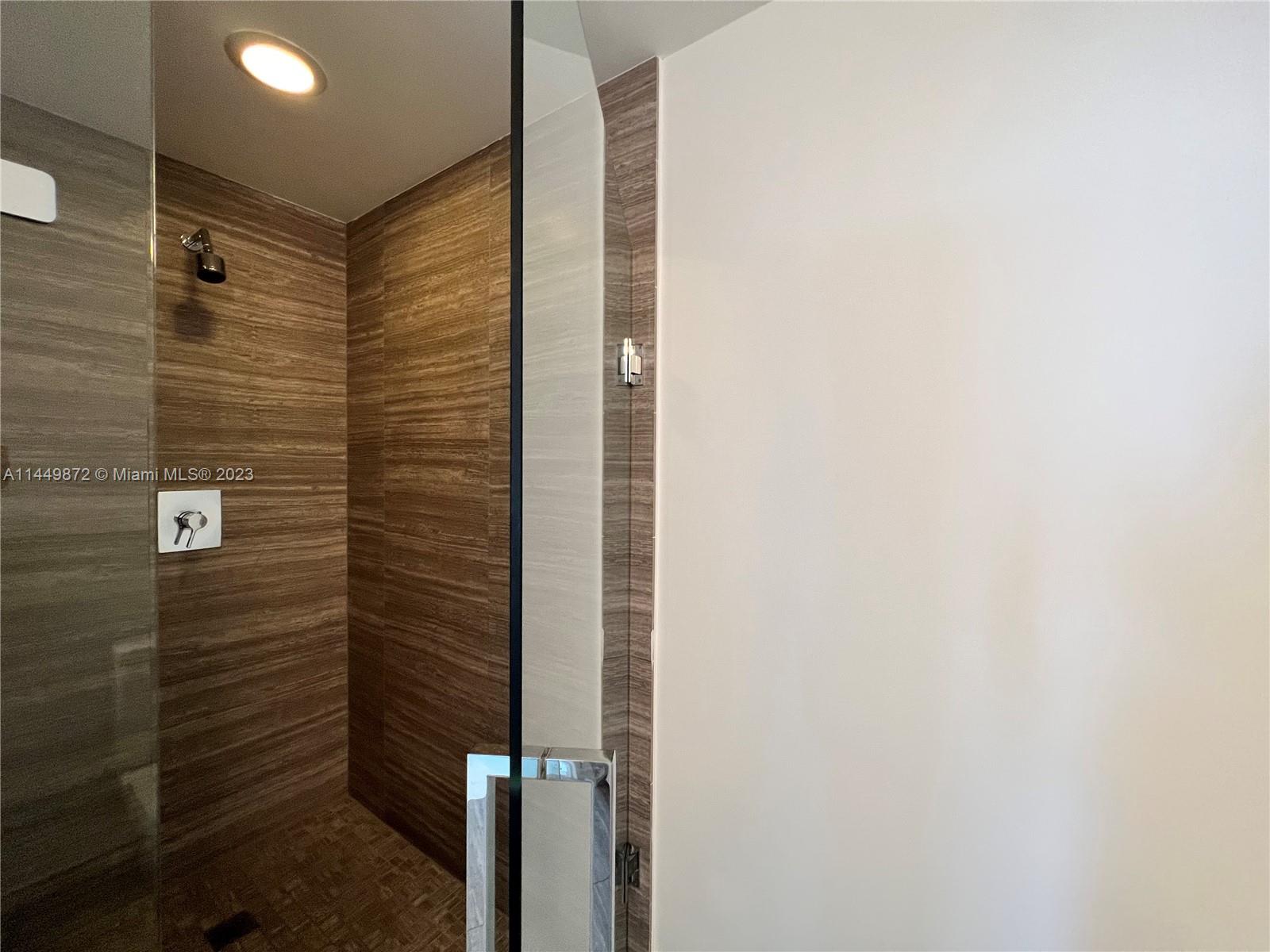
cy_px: 476
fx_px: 477
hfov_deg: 106.2
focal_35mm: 13
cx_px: 635
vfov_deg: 89.9
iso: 320
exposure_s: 1/60
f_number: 1.8
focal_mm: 1.57
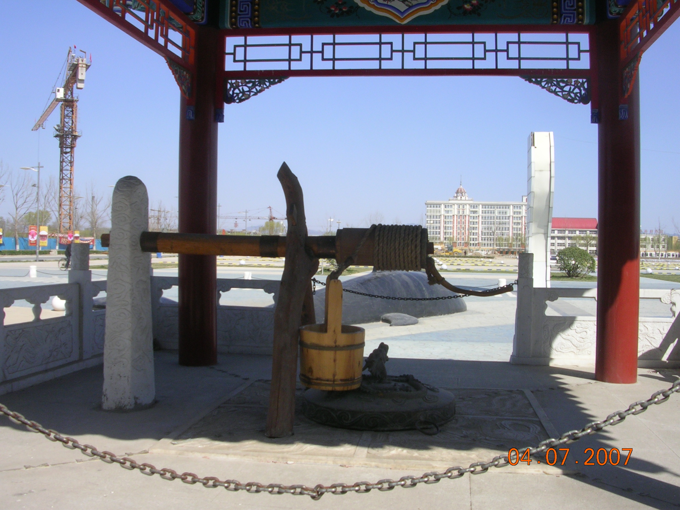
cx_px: 340
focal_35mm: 38
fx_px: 746
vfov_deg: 37.7
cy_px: 255
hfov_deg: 49.0
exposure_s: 1/310
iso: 50
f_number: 5.6
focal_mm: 5.8
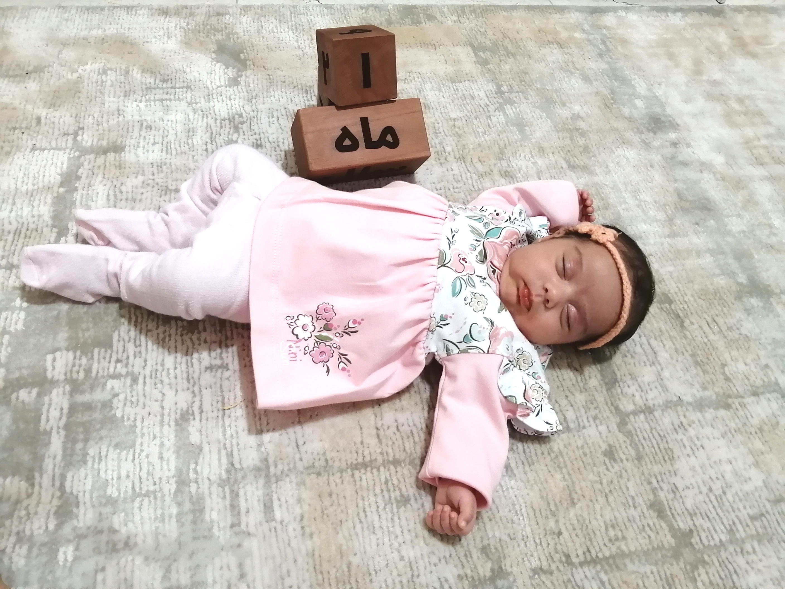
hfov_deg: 65.3
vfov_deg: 51.4
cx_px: 392
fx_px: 612
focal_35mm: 27
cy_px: 294
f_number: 1.8
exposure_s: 1/36
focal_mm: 3.62
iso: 160
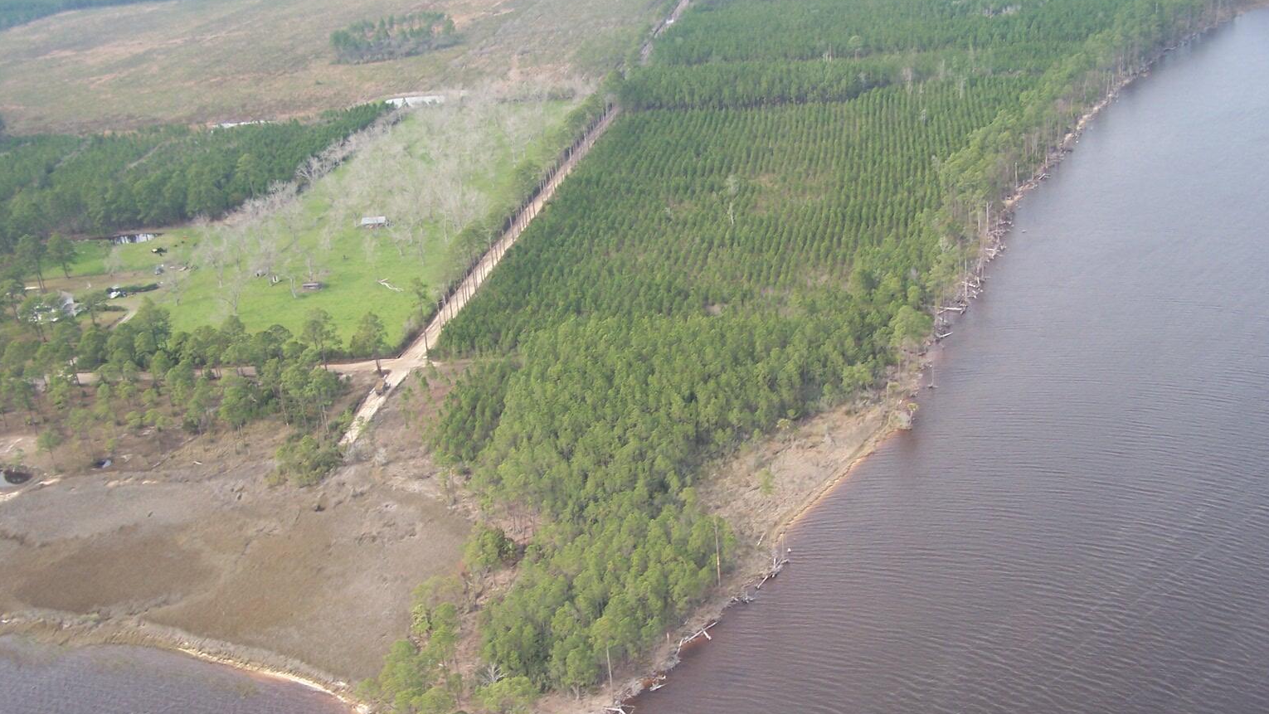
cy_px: 457
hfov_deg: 48.4
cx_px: 628
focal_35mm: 42
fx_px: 1413
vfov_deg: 28.2
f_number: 2.8
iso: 80
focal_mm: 6.3
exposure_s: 1/250
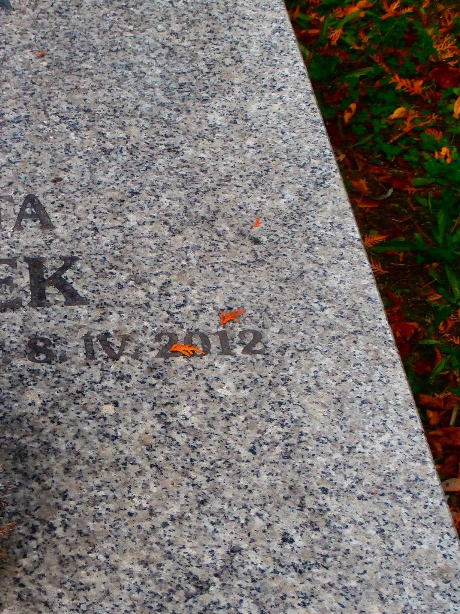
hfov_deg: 16.7
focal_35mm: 86
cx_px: -26
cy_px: 313
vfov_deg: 22.8
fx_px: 1524
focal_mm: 8.29
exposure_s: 1/320
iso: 100
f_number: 4.2
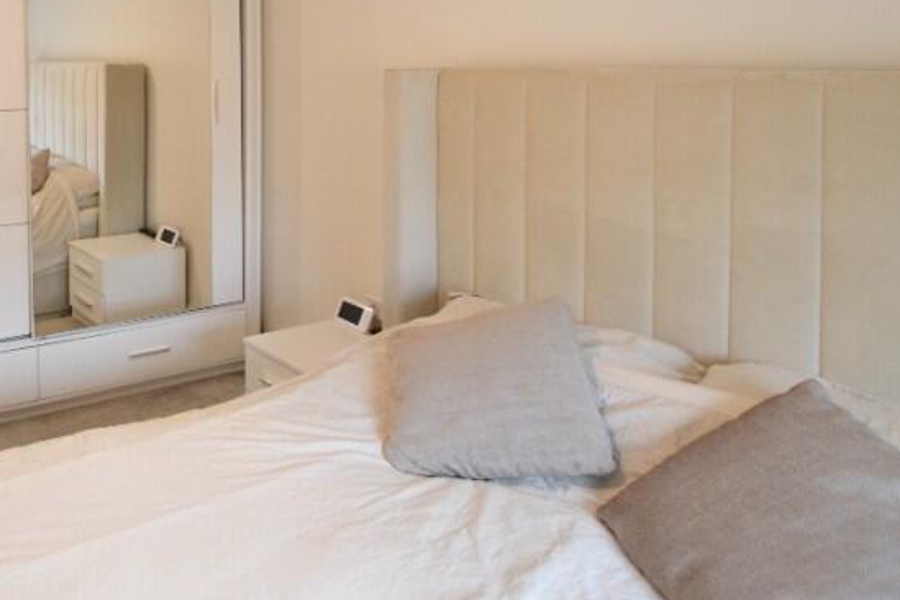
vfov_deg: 42.7
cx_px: 72
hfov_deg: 55.7
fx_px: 700
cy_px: 65
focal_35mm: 28
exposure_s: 1/60
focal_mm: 10
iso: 1100
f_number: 3.5
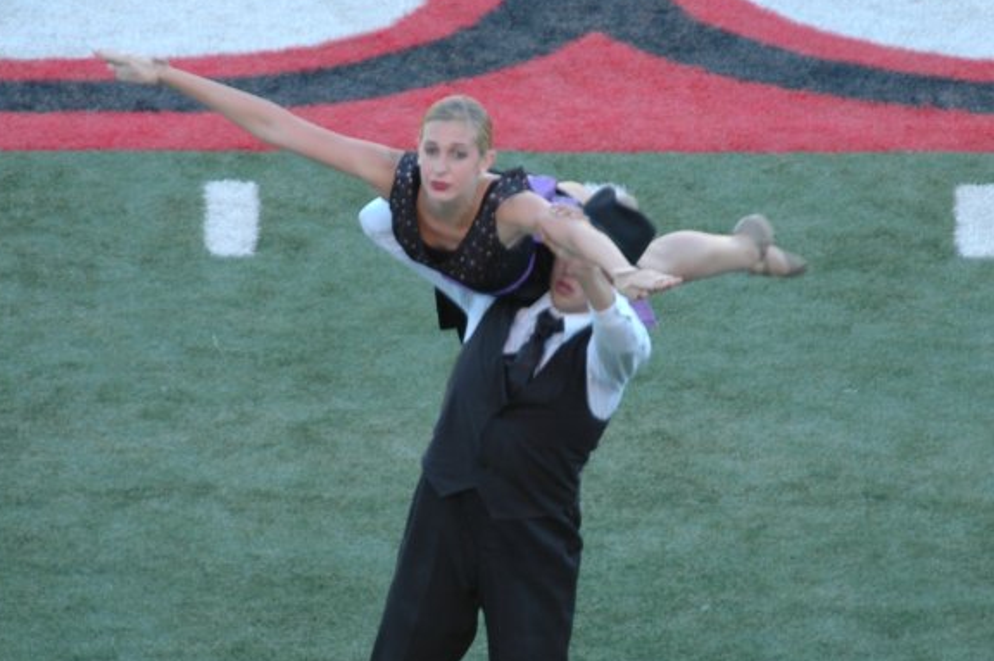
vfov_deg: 1.6
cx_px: 528
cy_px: 326
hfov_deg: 2.5
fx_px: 23007
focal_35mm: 834
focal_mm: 400
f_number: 5.6
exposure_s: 1/80
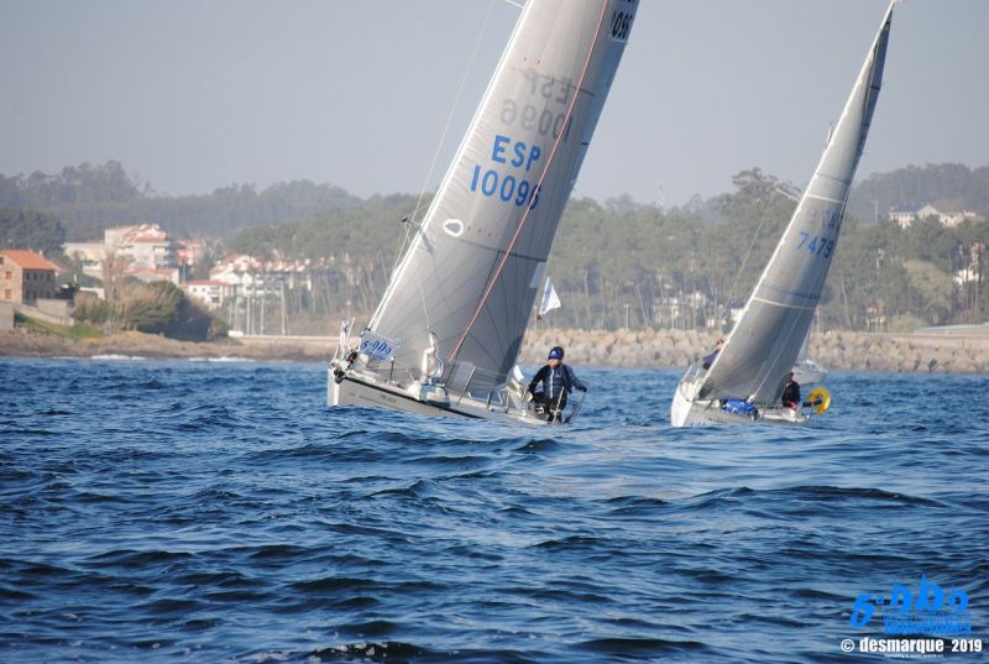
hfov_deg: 8.6
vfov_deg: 5.8
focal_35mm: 240
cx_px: 494
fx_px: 6607
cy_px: 332
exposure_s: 1/800
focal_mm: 160
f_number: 5.3
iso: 200
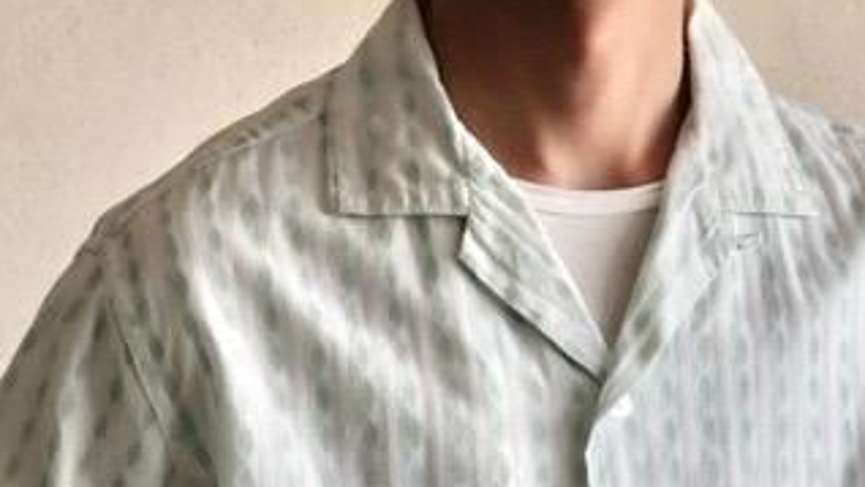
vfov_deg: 3.4
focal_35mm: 351
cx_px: 520
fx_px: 8052
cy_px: 916
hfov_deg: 6.1
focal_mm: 60
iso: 800
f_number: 4
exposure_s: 1/125
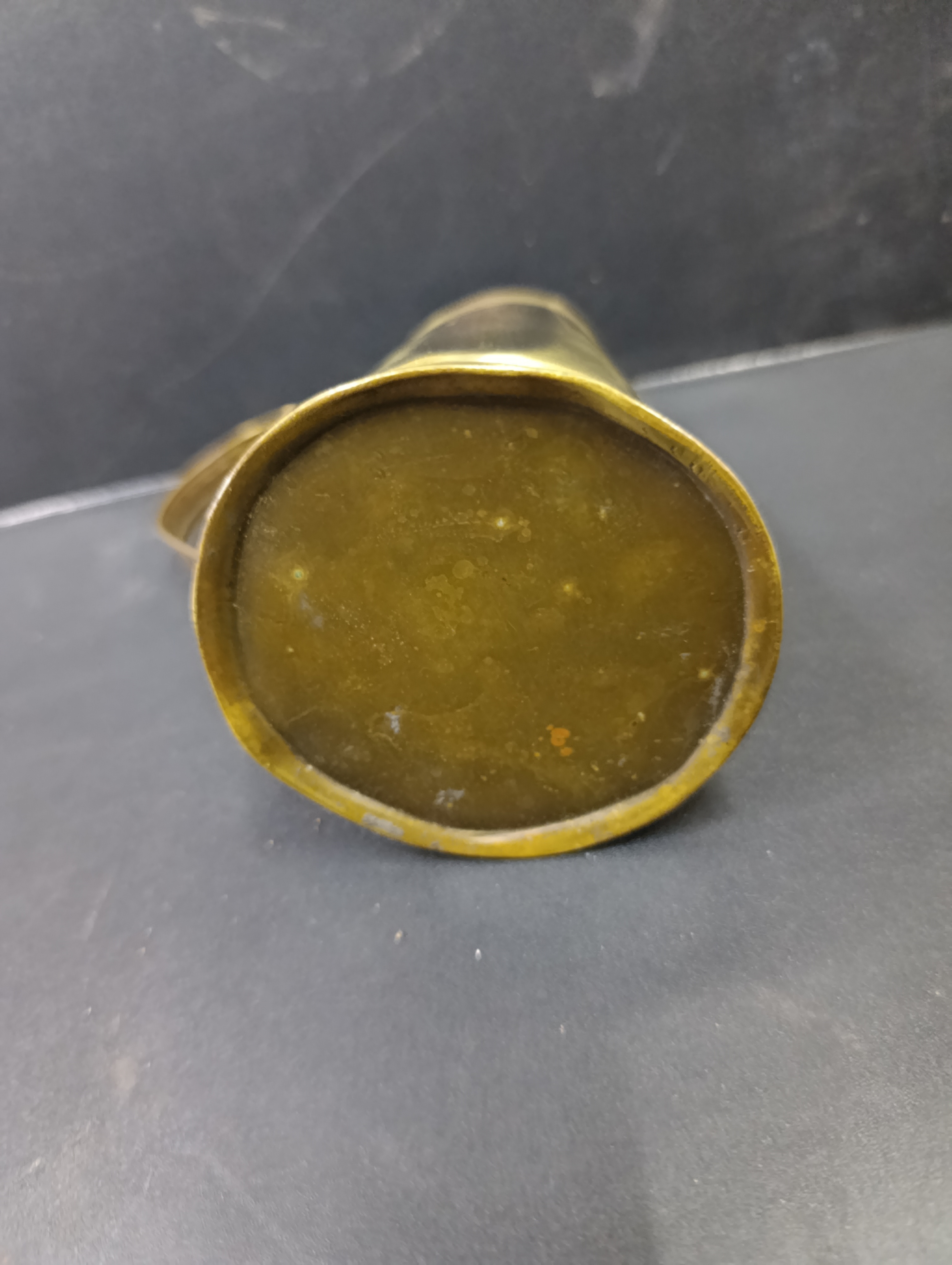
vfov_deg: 73.8
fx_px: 841
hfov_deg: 59.0
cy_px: 632
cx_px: 476
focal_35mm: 23
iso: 6094
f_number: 1.65
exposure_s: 1/25
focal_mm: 6.11
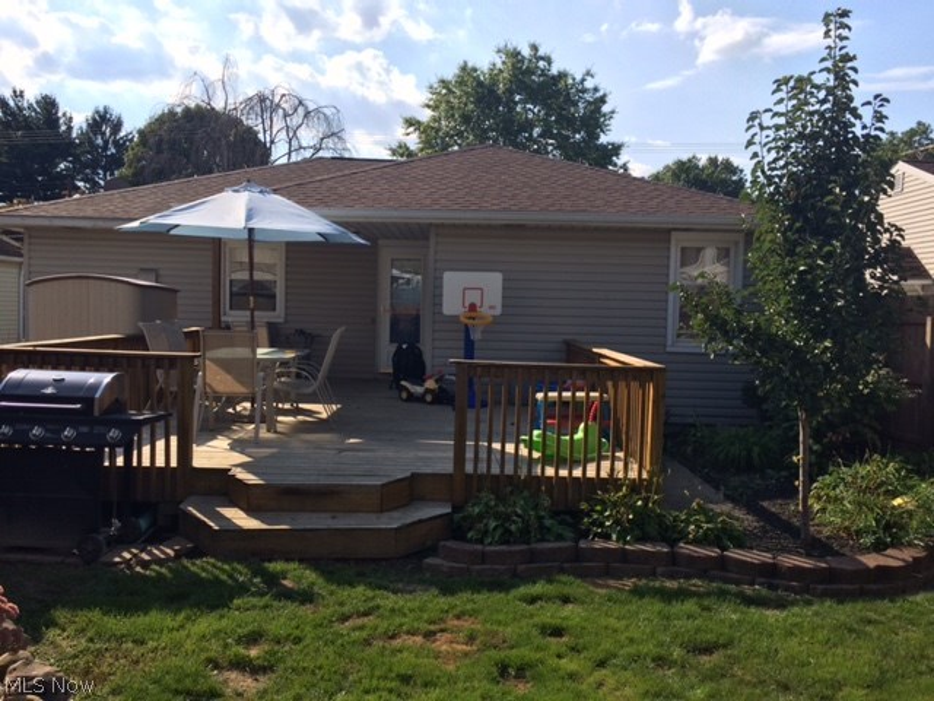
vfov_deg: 48.2
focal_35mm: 29
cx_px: 467
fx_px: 782
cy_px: 350
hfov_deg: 61.7
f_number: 2.2
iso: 32
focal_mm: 4.15
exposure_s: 1/1953
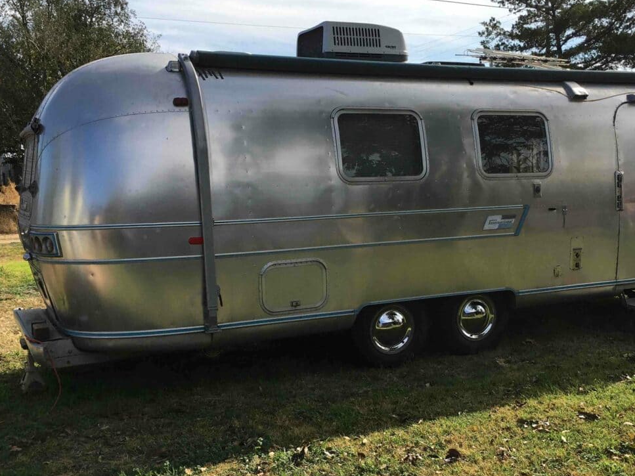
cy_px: 265
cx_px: 370
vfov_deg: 34.3
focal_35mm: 42
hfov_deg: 44.6
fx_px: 770
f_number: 2.2
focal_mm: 4.15
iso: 25
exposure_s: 1/1399
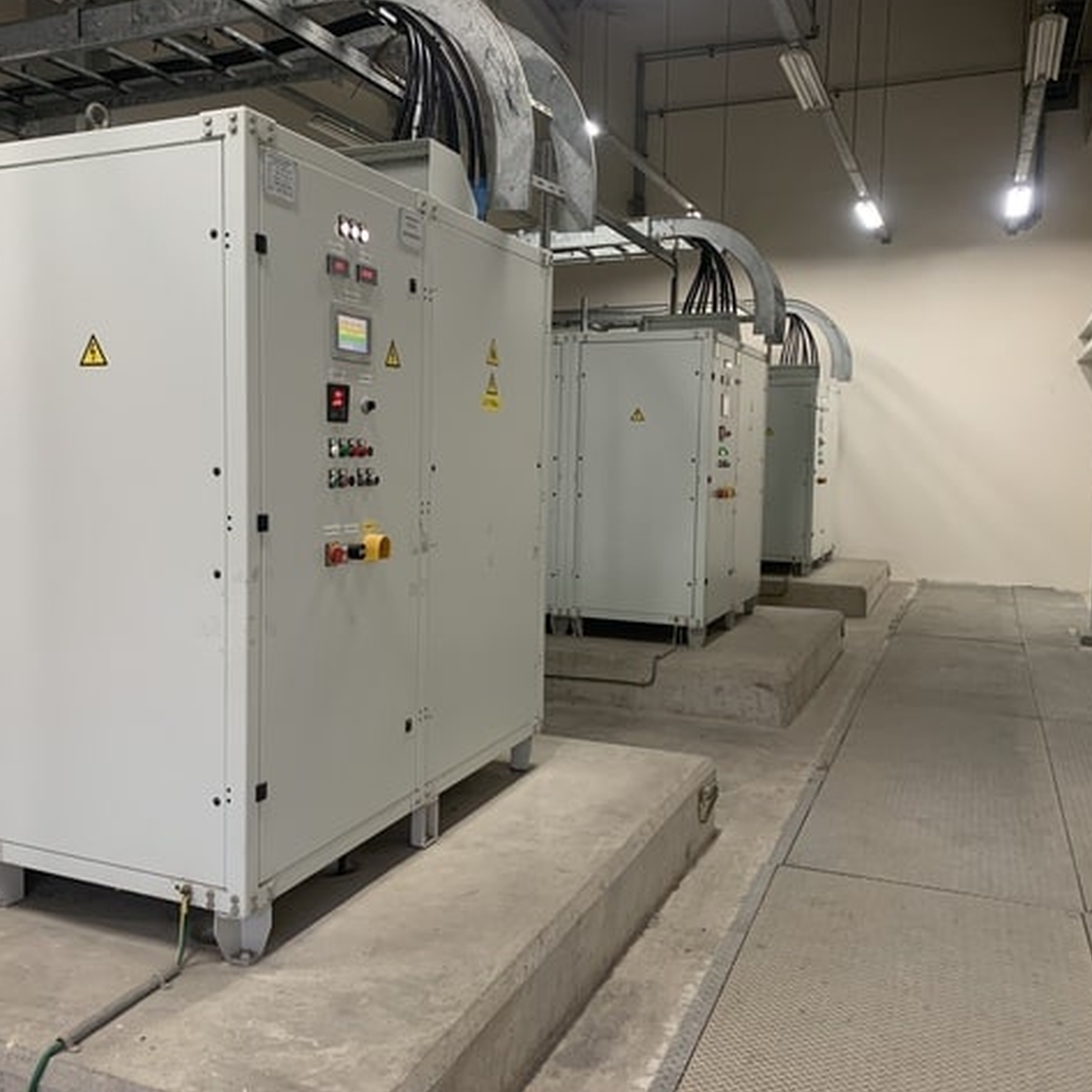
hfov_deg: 52.2
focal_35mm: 31
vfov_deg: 52.5
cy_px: 541
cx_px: 442
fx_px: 1106
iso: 100
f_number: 1.8
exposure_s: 1/50
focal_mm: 4.25
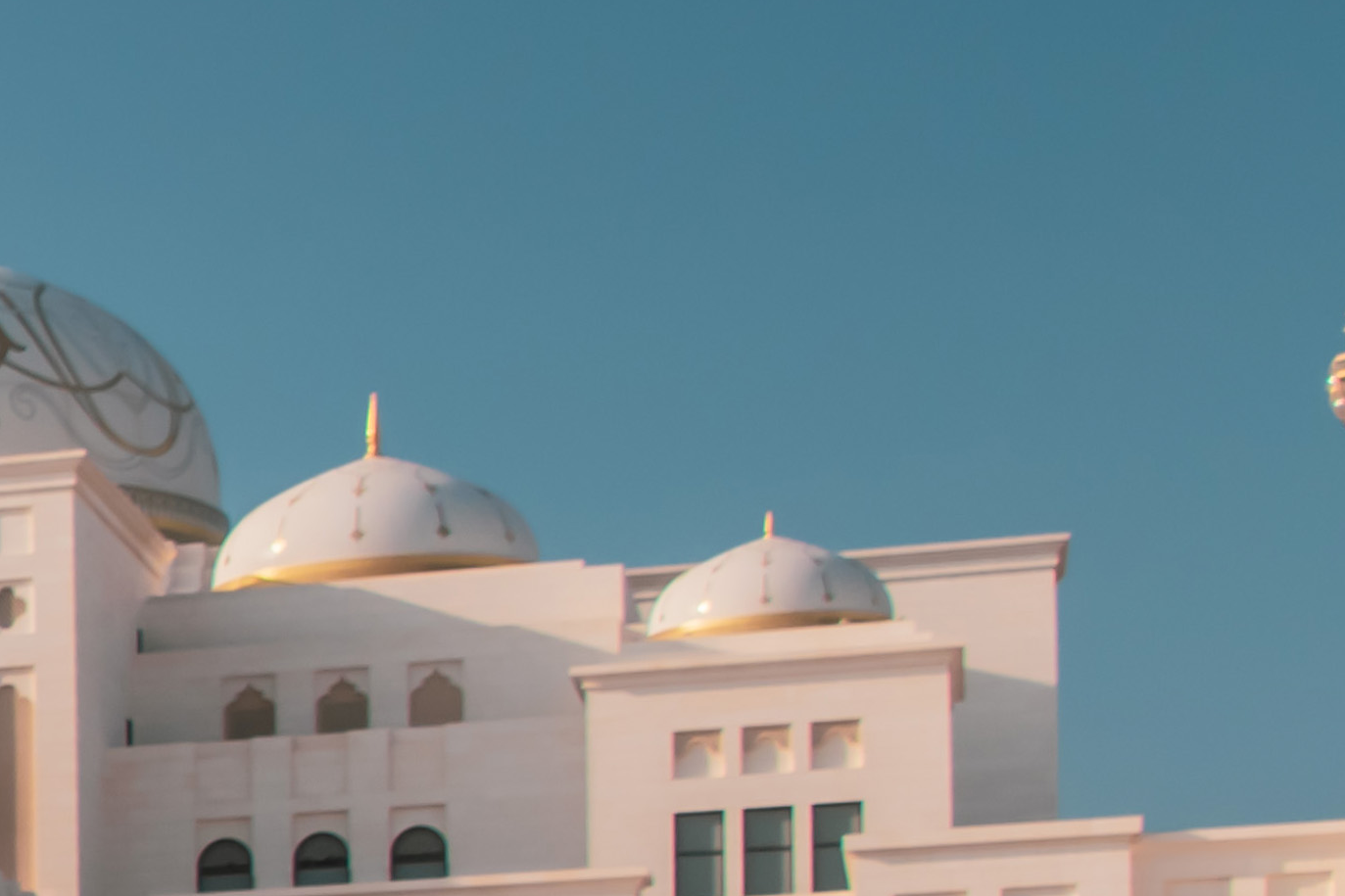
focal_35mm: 118
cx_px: -1278
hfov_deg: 14.6
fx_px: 4408
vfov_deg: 11.5
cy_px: 788
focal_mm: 18
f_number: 9
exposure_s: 1/320
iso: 200
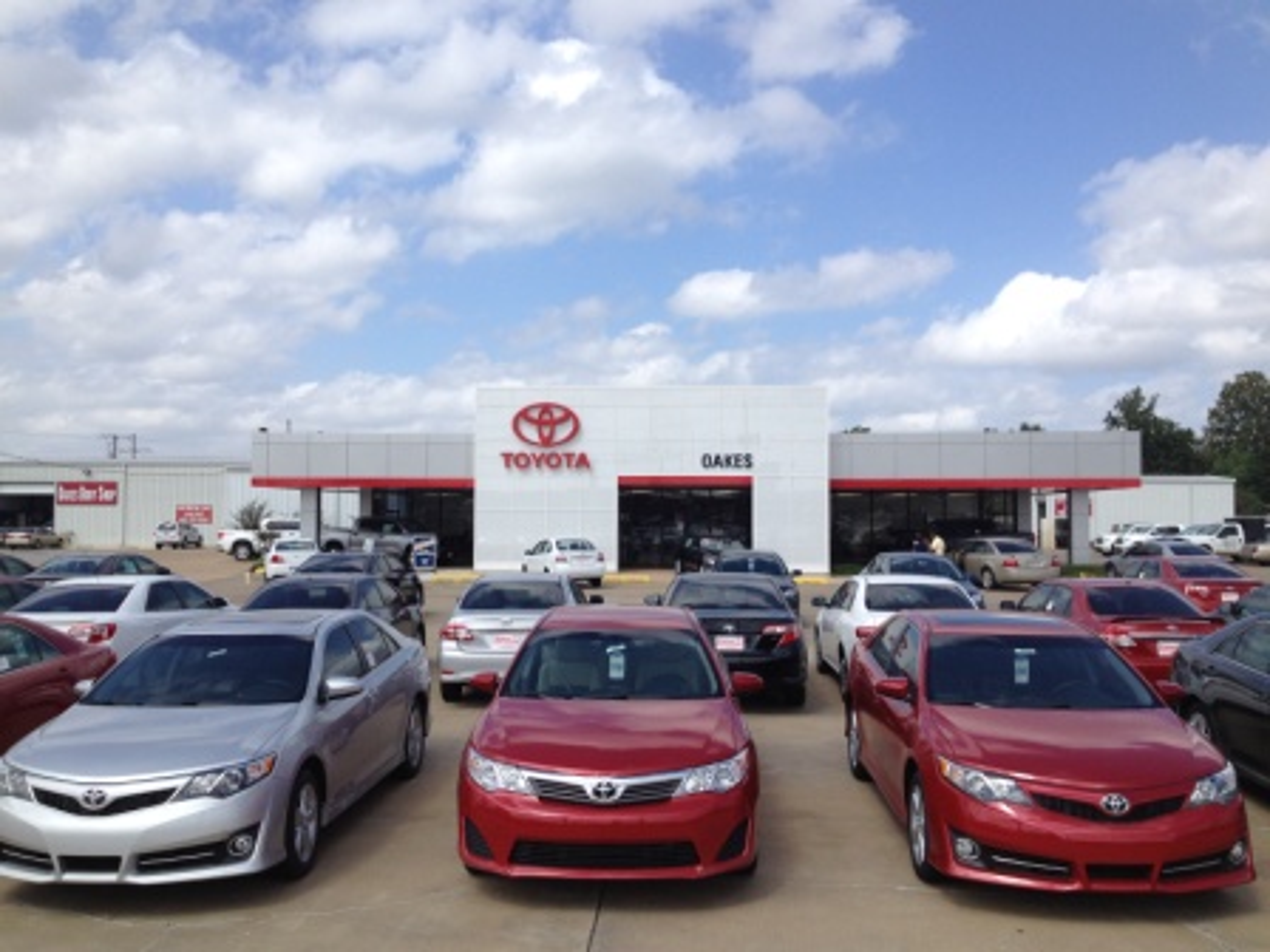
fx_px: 1284
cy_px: 476
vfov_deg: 40.7
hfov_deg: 52.6
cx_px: 635
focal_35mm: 35
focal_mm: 4.28
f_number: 2.4
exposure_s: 1/2123
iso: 64
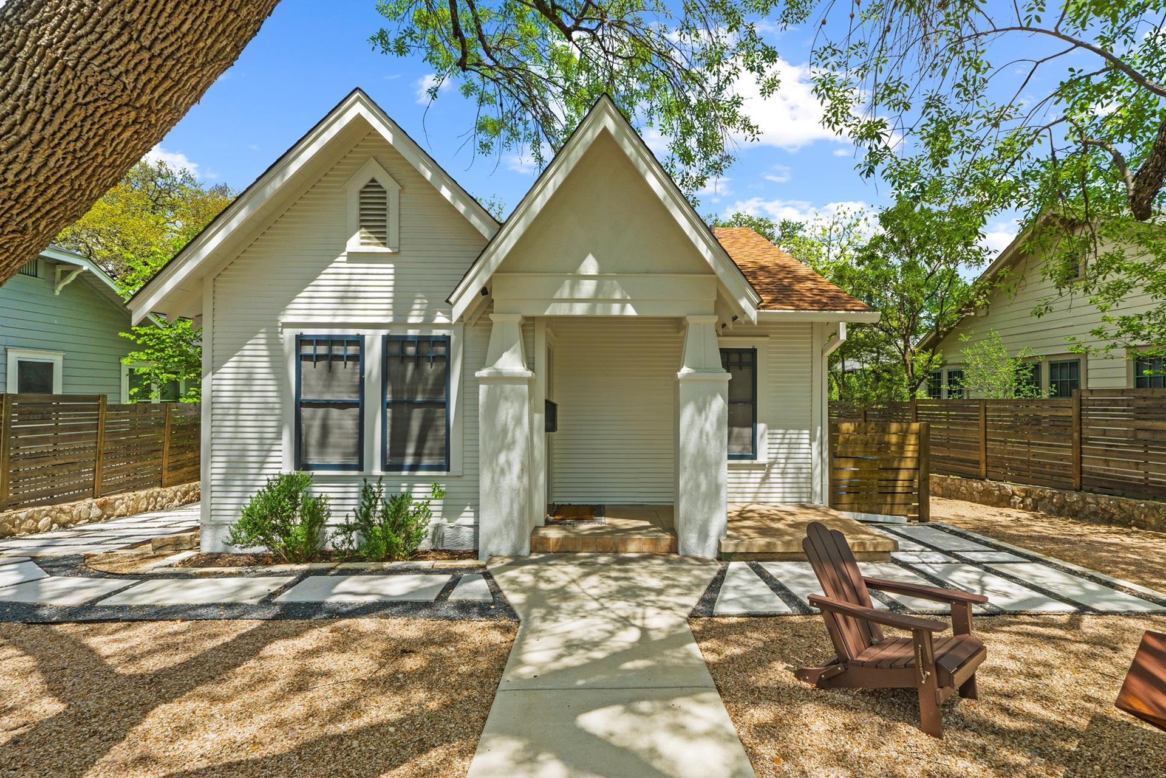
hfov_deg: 96.7
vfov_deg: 73.7
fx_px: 518
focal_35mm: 16
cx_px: 606
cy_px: 407
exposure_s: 1/30
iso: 250
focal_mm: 10
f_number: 11
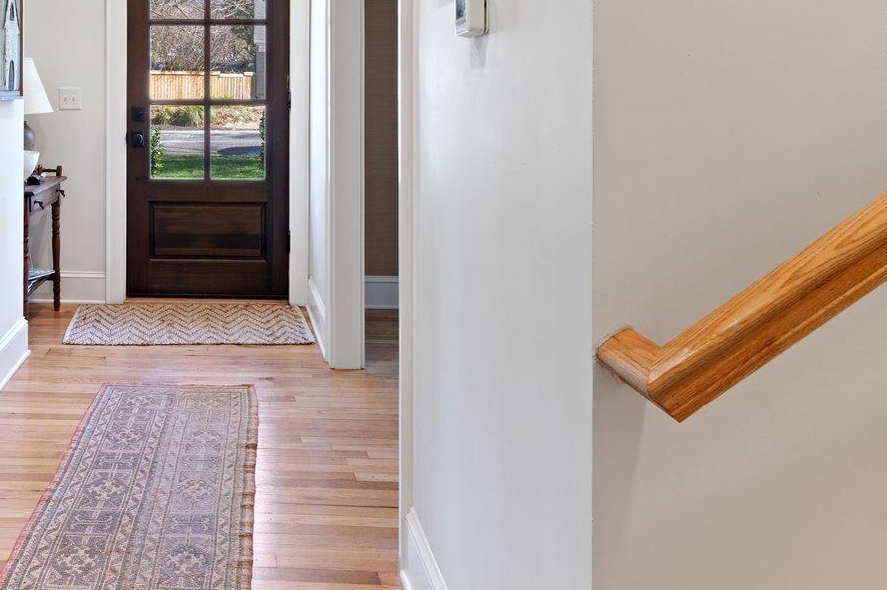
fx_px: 911
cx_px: 181
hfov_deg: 49.0
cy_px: 102
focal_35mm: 37
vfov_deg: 34.6
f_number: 8
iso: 250
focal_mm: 16
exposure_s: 1/3
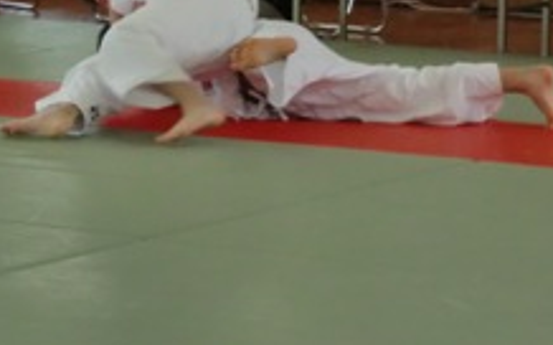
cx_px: 51
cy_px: -5
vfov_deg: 5.7
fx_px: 3449
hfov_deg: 9.1
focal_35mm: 229
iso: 400
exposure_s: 1/60
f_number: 5
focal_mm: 18.8
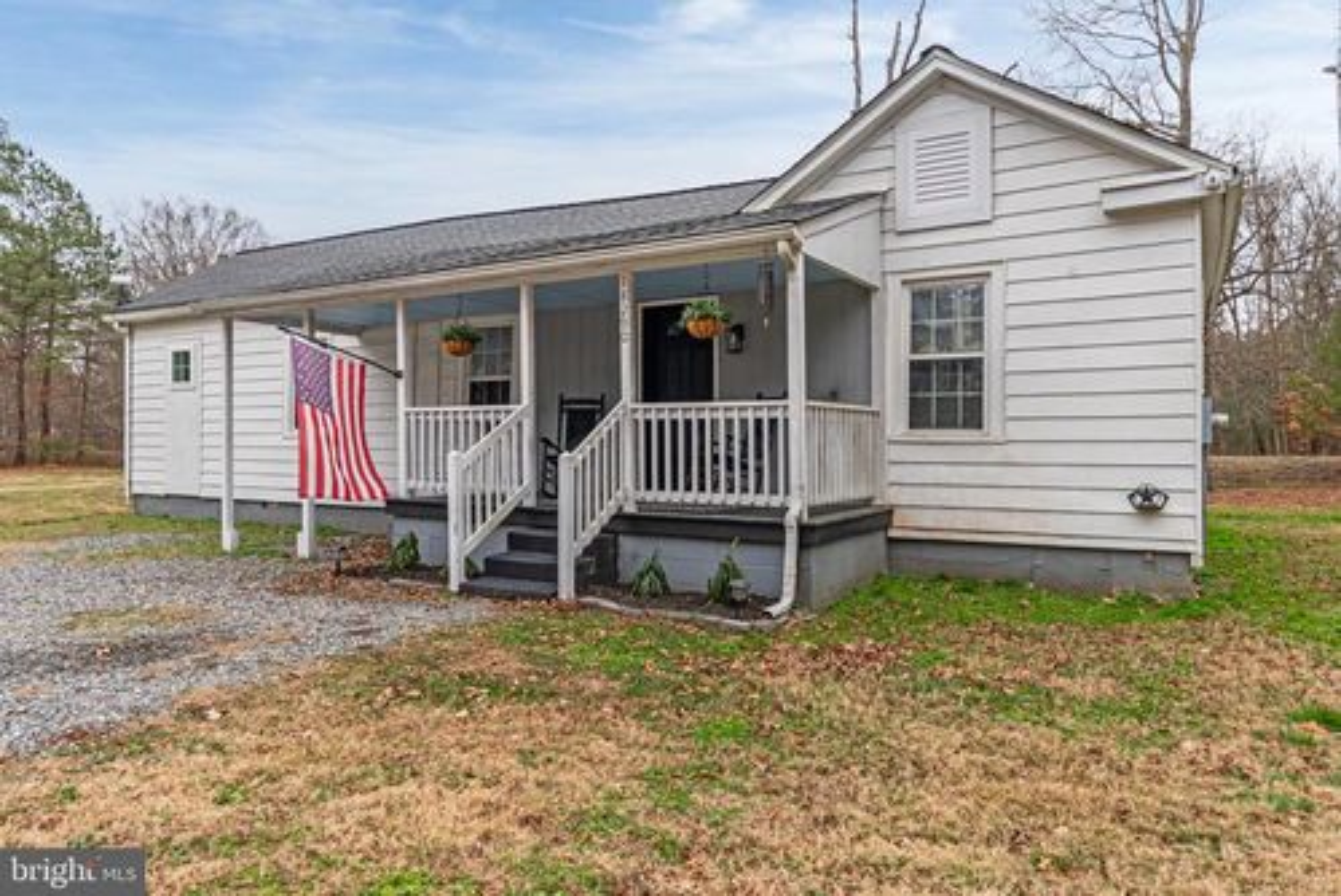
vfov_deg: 54.2
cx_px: 670
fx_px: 876
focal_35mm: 24
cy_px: 448
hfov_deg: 74.9
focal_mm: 23.5
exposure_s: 1/80
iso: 400
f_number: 8
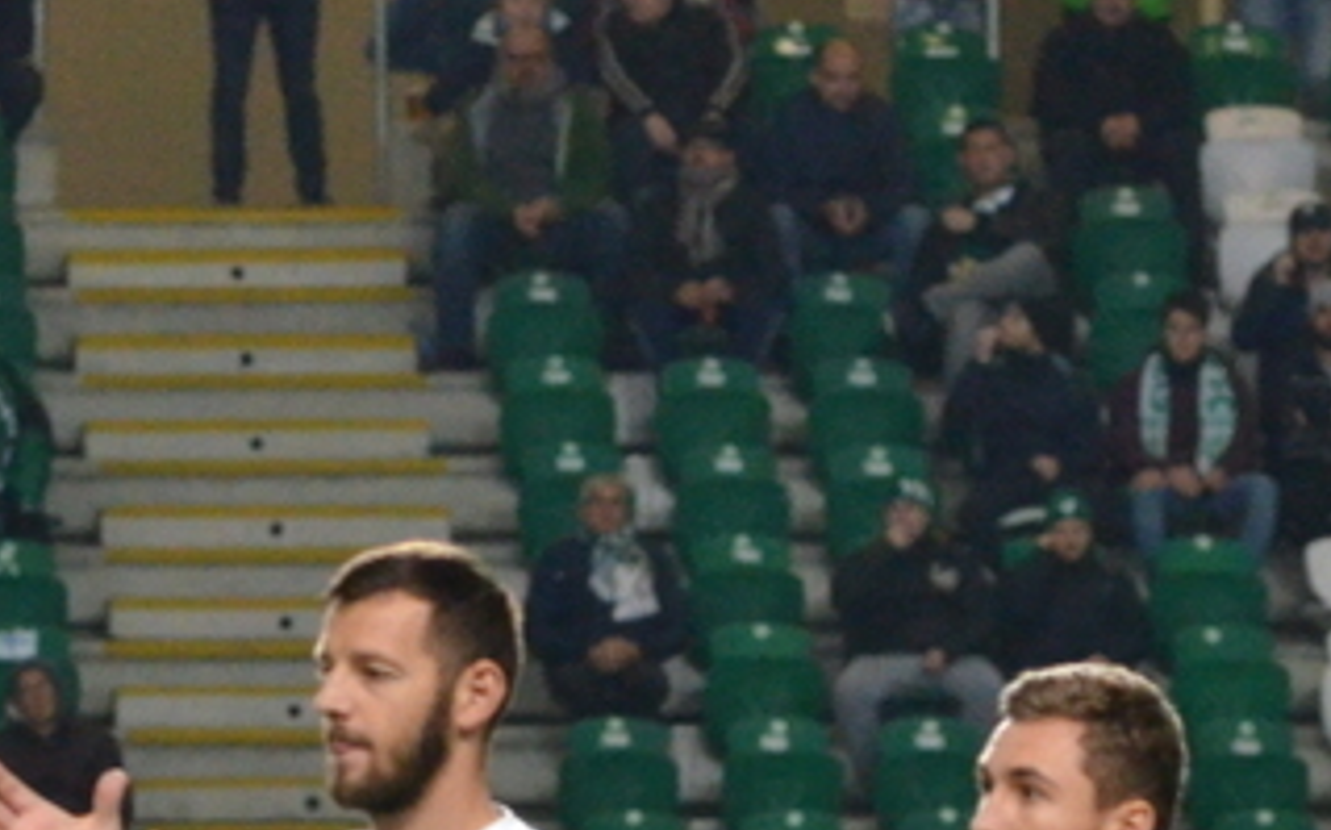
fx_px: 25415
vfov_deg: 1.9
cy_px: 1232
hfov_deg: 3.0
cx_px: 1064
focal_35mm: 701
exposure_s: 1/400
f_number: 5
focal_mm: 122
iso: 2000
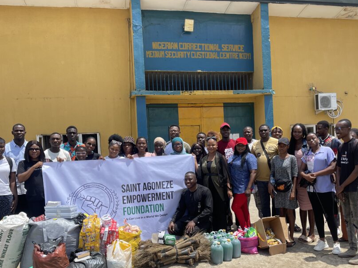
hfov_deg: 55.3
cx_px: 192
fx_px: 341
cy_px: 151
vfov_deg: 42.9
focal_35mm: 33
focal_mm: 5.1
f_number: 1.6
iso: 32
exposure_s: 1/2488
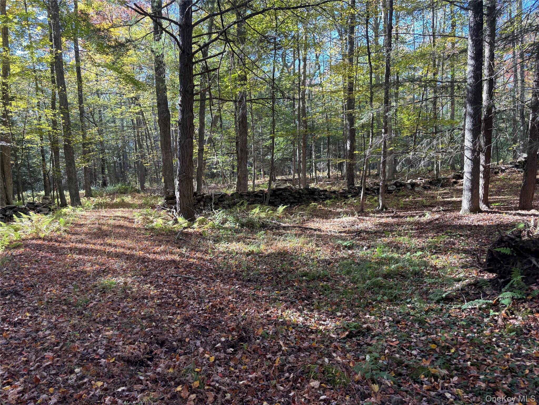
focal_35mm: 26
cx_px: 270
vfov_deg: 53.1
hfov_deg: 67.3
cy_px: 202
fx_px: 405
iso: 50
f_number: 1.6
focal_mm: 5.96
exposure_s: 1/122
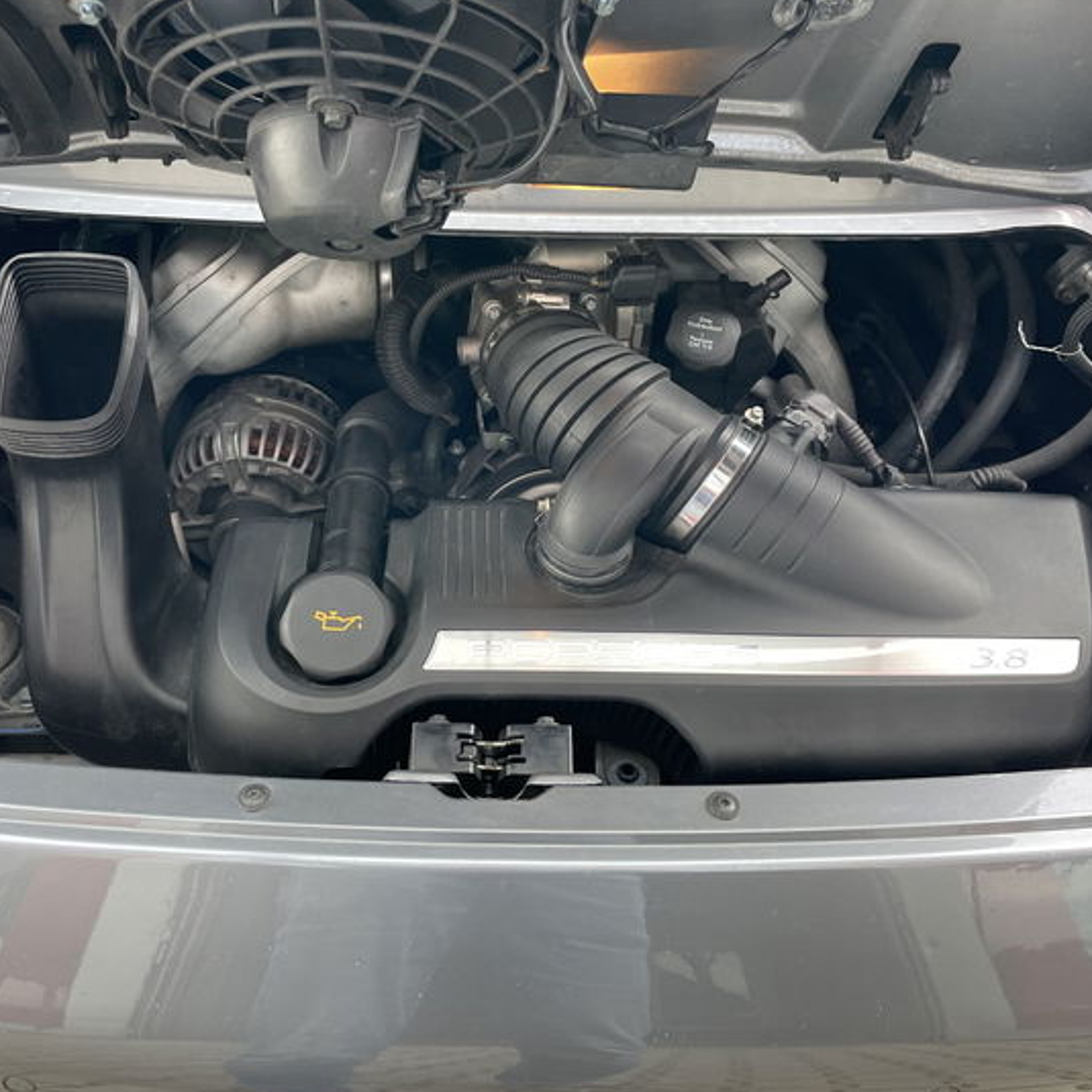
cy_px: 510
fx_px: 1178
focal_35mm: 33
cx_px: 484
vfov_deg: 49.7
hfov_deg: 49.6
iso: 80
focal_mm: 4.2
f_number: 1.6
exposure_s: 1/121
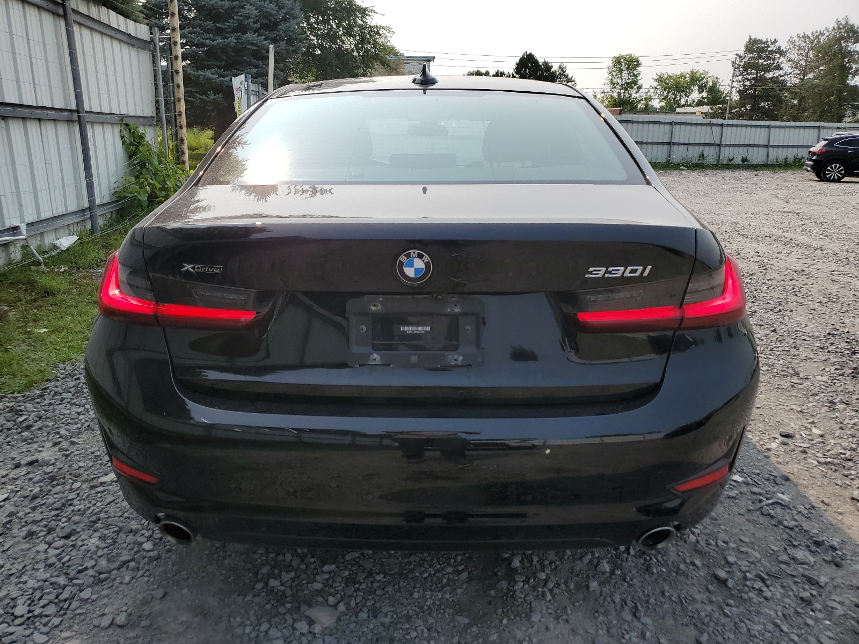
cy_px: 322
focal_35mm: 26
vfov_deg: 53.1
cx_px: 430
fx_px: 645
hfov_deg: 67.3
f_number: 1.5
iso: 50
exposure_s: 1/3333
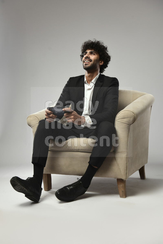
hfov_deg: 33.4
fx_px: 272
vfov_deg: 48.5
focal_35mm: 40
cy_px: 122
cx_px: 82
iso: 400
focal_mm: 40
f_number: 5.6
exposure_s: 1/125
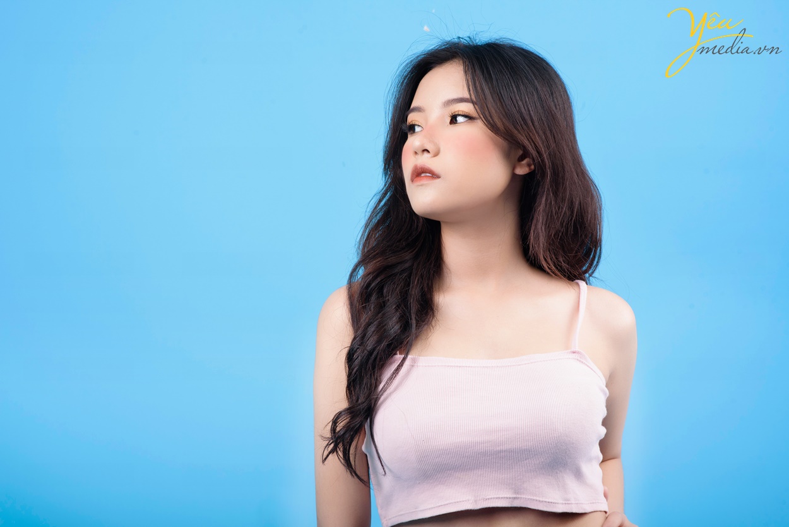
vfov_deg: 16.1
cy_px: 264
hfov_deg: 23.9
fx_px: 1863
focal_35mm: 85
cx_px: 394
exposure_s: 1/160
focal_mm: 85
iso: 250
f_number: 11
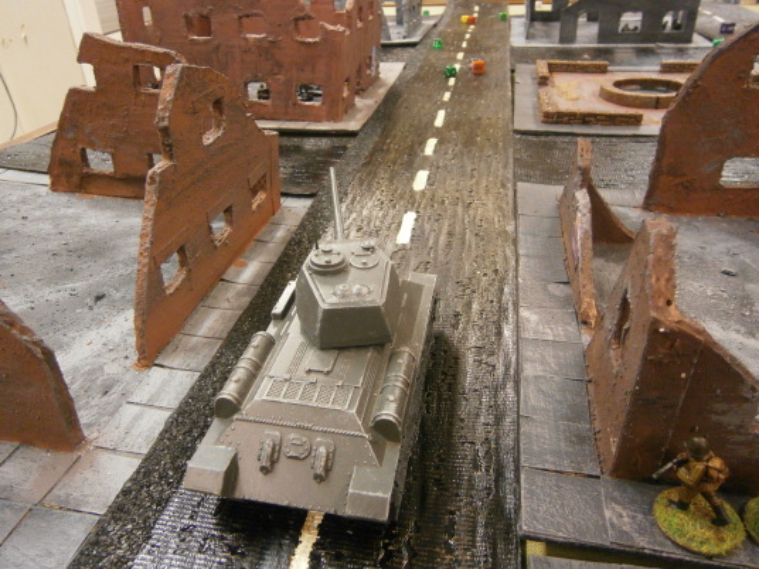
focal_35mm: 26
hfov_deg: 67.3
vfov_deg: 53.1
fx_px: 570
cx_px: 380
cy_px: 284
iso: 400
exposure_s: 1/30
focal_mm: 4.7
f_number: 2.8
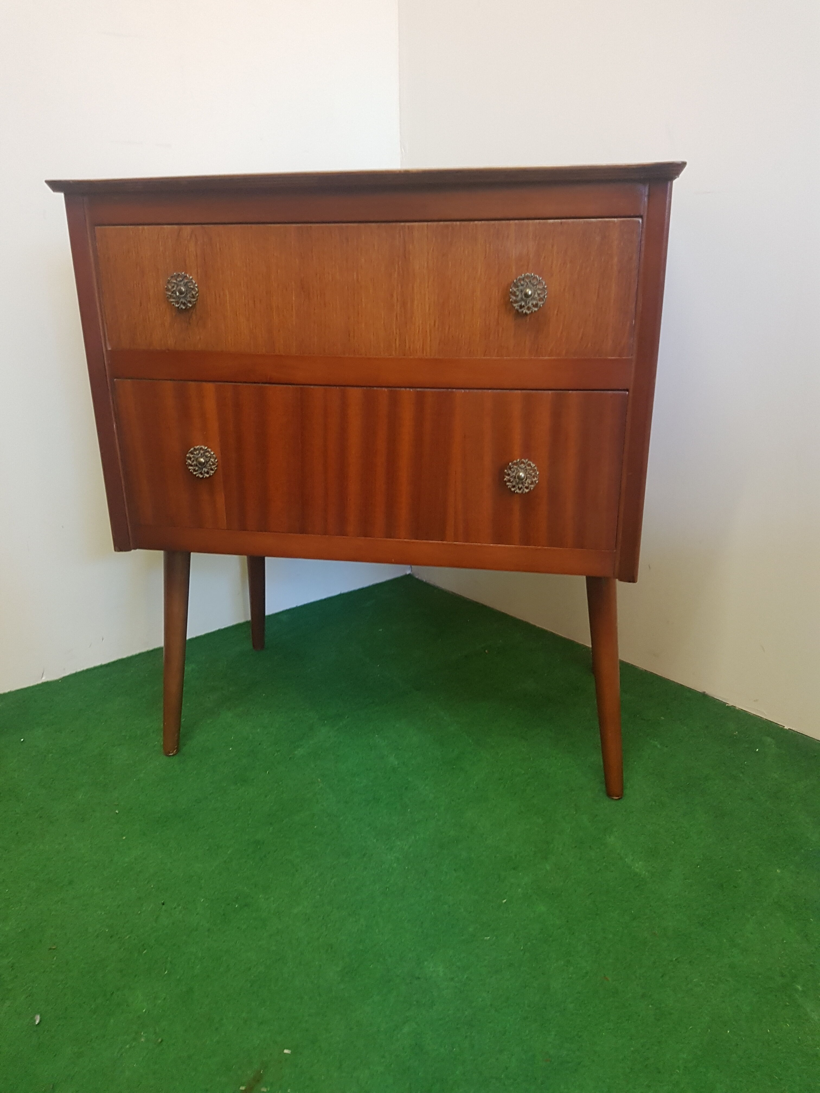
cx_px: 410
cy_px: 546
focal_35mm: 26
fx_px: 821
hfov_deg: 53.1
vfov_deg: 67.3
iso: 200
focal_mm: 4.2
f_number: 1.7
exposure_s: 1/25
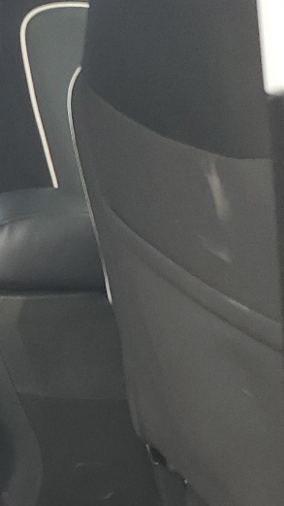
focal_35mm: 87
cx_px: -419
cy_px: 289
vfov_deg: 24.4
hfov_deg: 11.3
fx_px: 1165
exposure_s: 1/263
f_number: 1.5
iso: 50
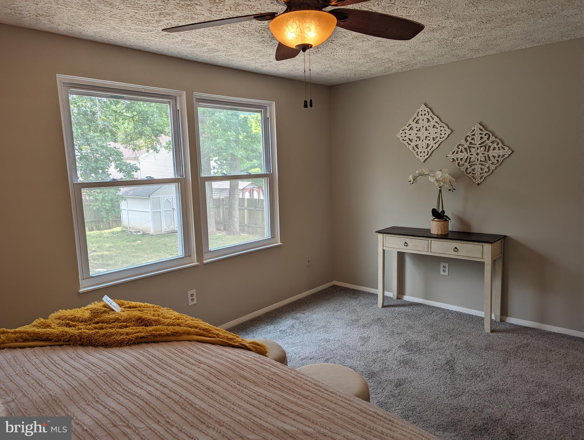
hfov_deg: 71.5
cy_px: 220
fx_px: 405
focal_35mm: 24
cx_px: 292
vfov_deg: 56.9
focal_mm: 6.81
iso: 36
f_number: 1.85
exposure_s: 1/155
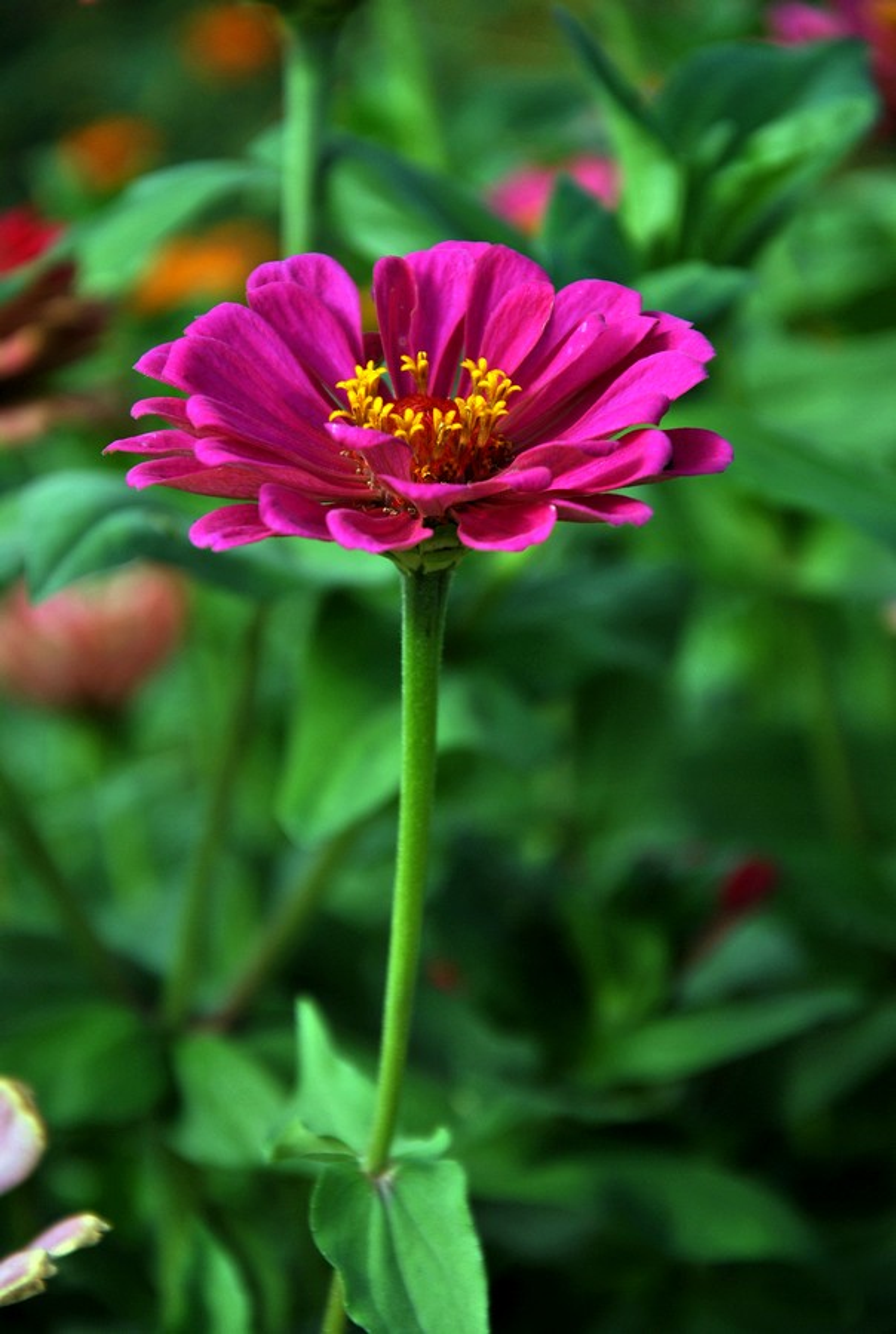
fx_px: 5853
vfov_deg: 13.0
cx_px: 448
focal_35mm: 158
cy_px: 667
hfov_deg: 8.8
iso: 100
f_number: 5.6
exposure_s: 1/250
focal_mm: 105
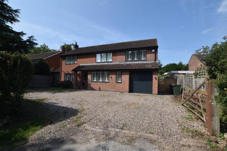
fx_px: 95
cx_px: 114
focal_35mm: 15
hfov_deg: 100.4
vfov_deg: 77.4
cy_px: 76
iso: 100
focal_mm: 10
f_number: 8
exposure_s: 1/250
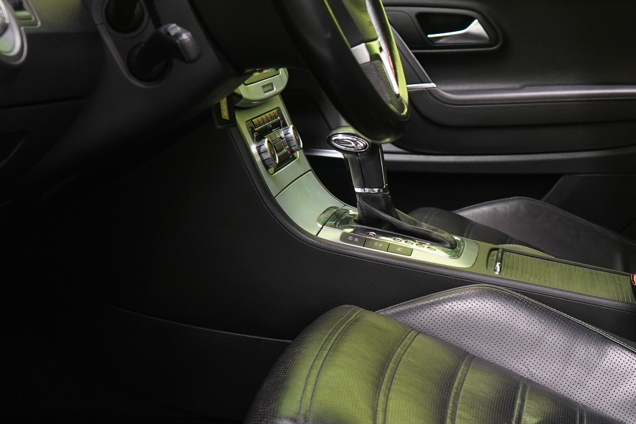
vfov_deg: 18.4
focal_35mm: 74
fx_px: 1307
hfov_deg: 27.0
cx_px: 474
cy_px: 184
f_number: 5
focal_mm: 30
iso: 1250
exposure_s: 1/25
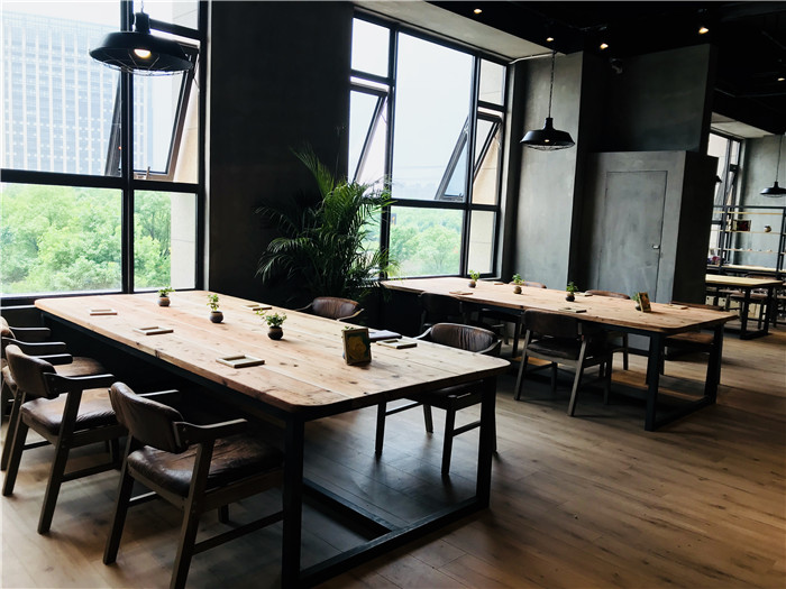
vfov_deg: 49.7
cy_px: 294
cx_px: 393
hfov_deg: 63.4
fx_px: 636
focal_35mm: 28
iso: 25
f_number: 1.8
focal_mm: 3.99
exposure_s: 1/100
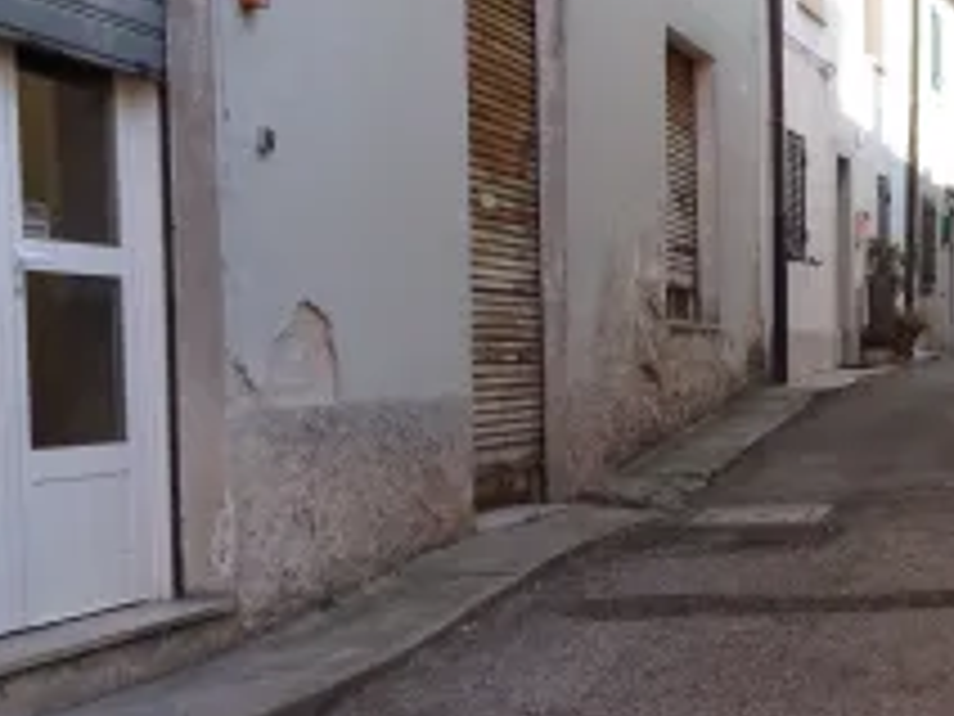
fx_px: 1819
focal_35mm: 66
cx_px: 747
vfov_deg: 22.2
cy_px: 441
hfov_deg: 28.8
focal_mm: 5.98
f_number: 4
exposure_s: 1/160
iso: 80
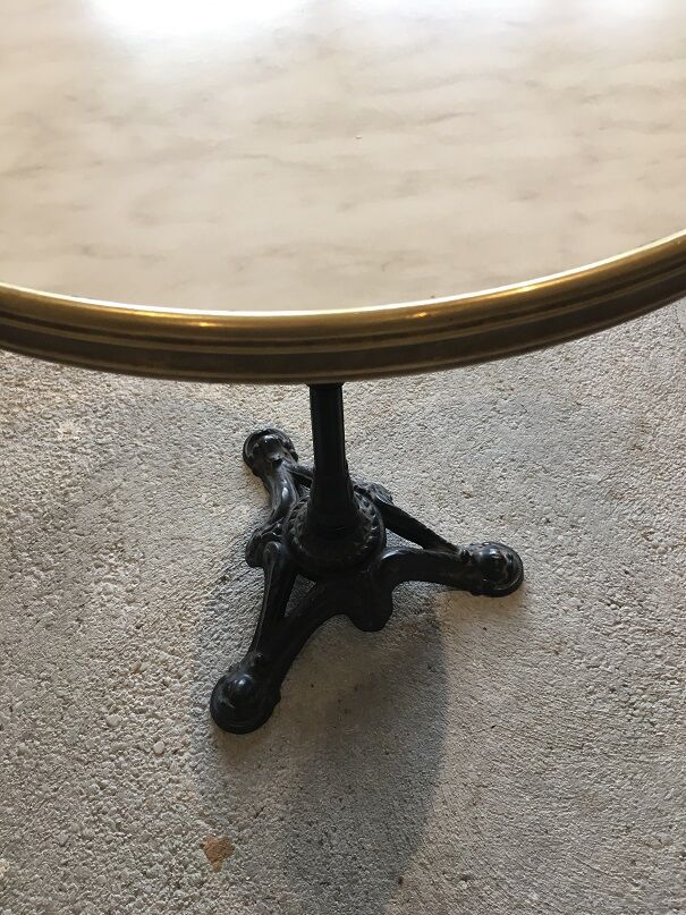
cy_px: 458
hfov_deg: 48.2
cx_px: 343
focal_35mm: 29
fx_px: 766
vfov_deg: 61.7
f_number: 2.2
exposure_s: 1/33
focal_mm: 4.15
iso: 80
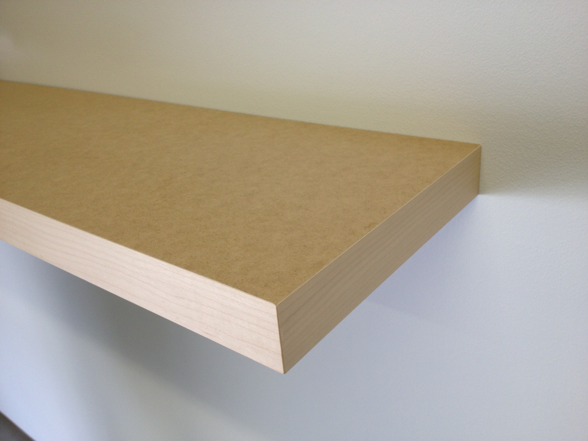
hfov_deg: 52.6
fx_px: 595
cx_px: 294
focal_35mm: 35
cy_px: 220
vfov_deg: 40.7
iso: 50
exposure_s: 1/40
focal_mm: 4.28
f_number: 2.4
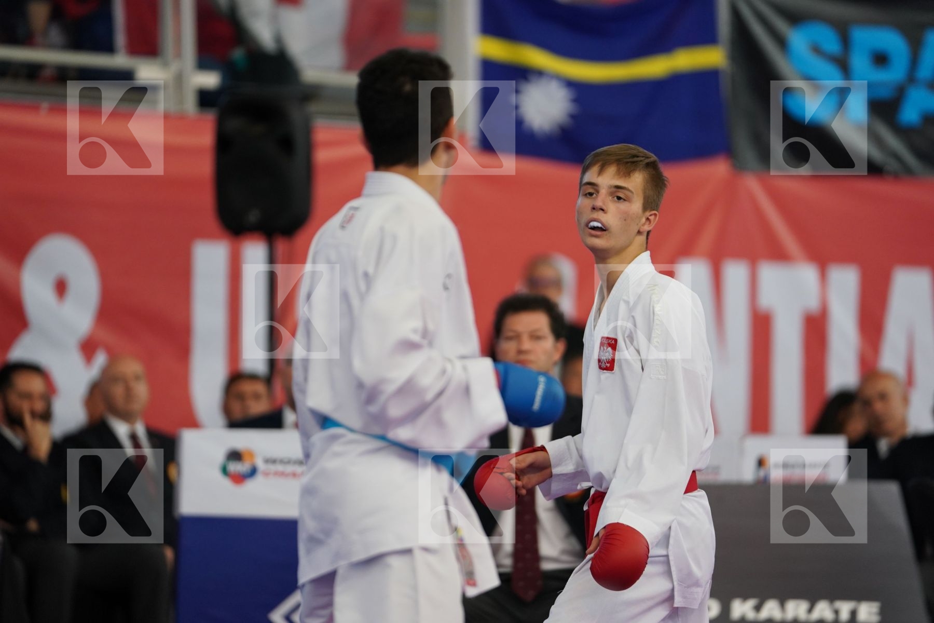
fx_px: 5188
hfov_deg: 10.3
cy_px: 312
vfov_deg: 6.9
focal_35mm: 200
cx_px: 467
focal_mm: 200
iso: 1250
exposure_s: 1/1000
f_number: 2.8
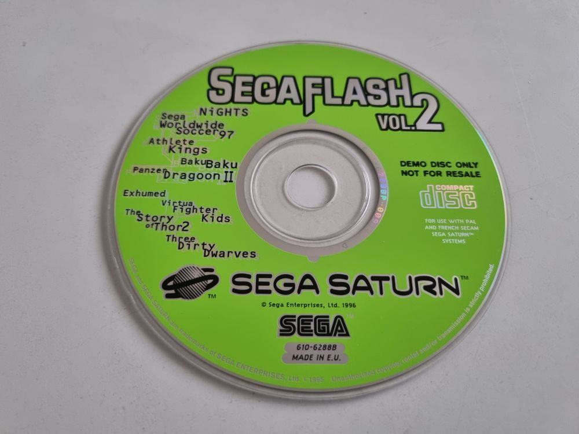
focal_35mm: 26
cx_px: 290
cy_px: 217
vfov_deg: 53.1
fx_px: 435
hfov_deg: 67.3
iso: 250
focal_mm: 5.4
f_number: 1.8
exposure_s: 1/50
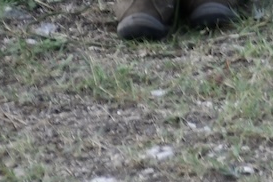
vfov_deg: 2.5
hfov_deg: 3.8
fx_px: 4026
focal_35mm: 531
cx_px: 805
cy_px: -422
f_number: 4.8
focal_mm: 52
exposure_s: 1/125
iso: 250
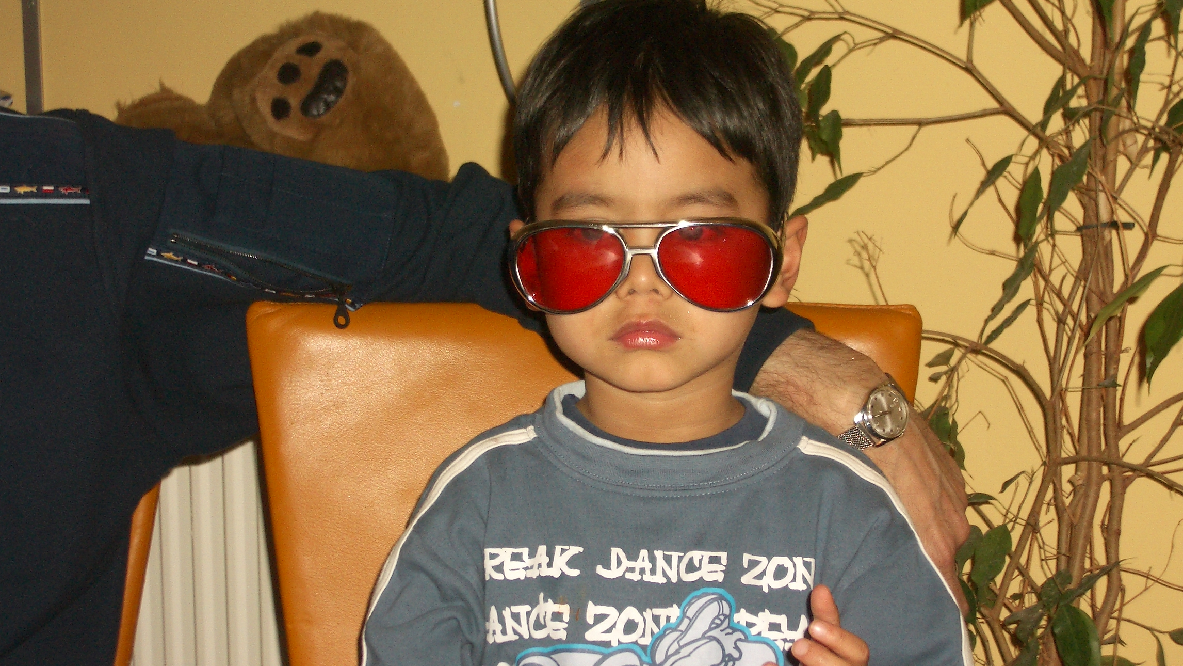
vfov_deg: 14.9
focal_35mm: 81
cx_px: 590
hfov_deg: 26.2
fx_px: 2541
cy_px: 275
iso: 100
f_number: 3.9
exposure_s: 1/60
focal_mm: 12.2
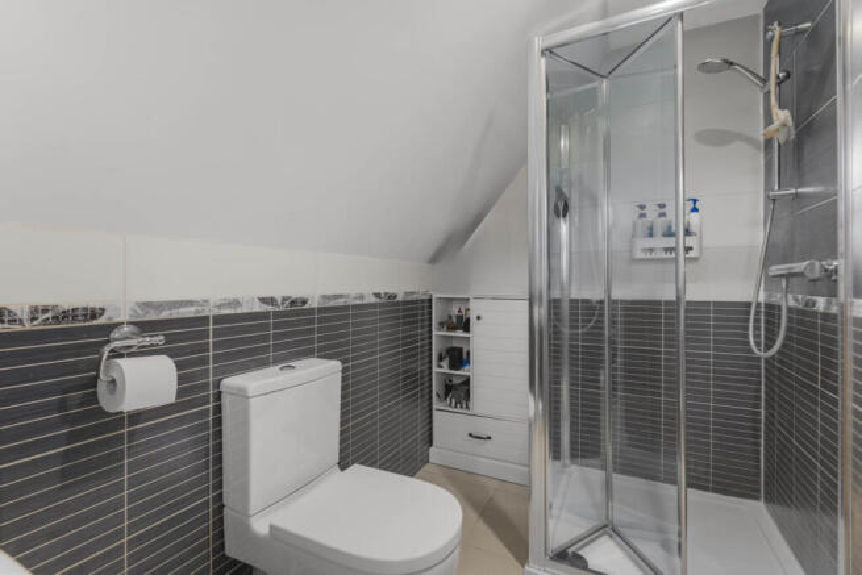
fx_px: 395
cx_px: 431
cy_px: 288
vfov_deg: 72.1
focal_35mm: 16
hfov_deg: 95.0
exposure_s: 1.3
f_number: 8
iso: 320
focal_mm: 16.5
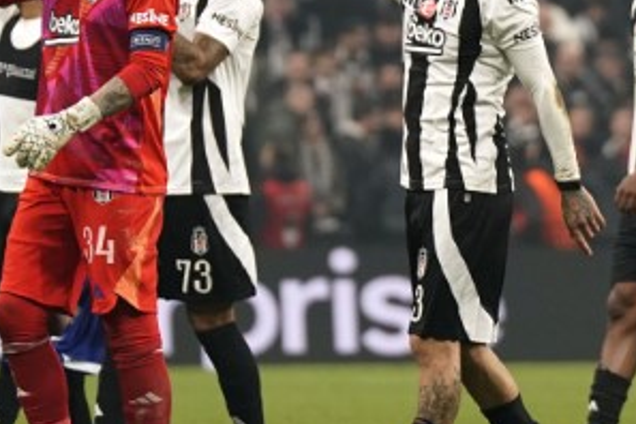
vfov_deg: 1.8
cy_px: 43
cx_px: 488
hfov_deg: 2.7
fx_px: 13691
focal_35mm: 775
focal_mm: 200
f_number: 2.8
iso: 2000
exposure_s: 1/2000
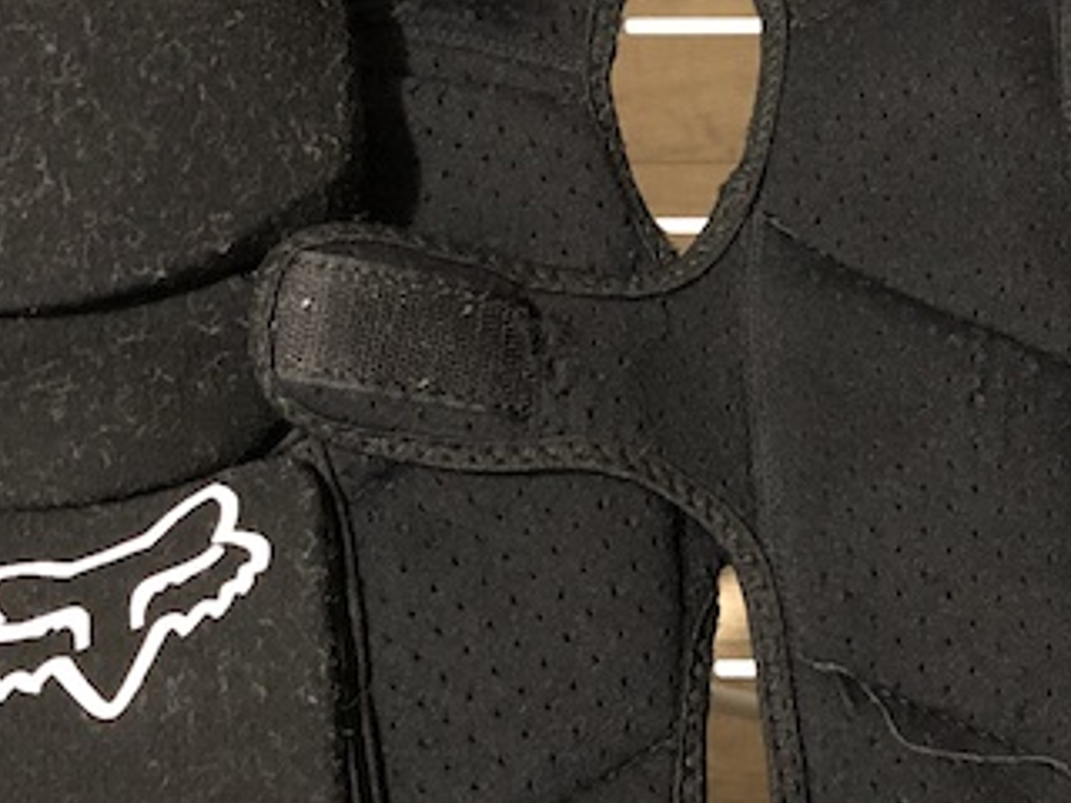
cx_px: 760
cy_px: 519
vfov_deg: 21.0
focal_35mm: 70
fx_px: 2166
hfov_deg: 27.5
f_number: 1.8
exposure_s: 1/4
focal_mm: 4
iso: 320
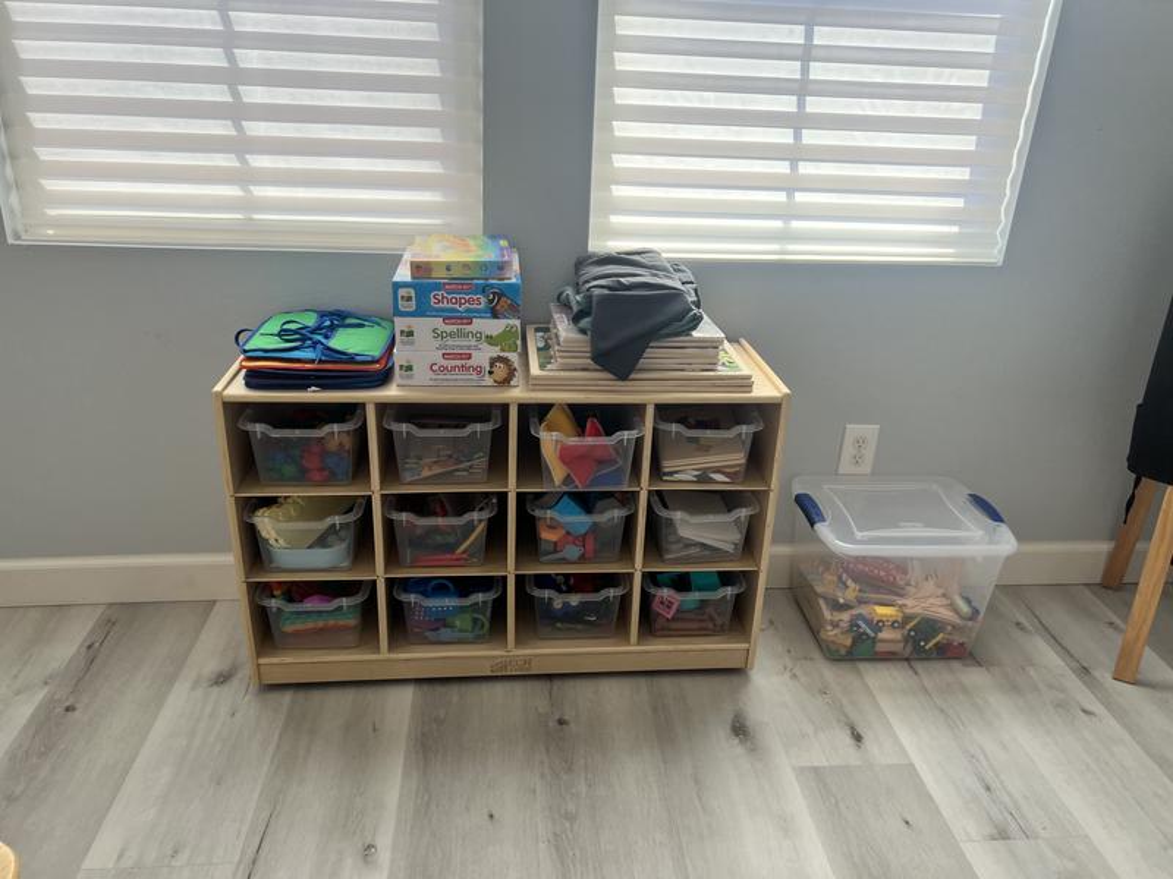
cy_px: 440
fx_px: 881
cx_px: 586
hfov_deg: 67.3
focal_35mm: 26
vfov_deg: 53.1
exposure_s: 1/140
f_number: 1.5
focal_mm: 5.7
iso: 40
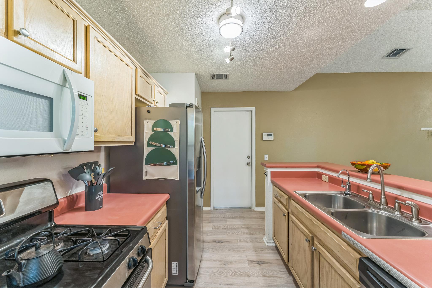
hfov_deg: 104.3
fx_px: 168
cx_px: 216
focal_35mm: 14
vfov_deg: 81.2
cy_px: 144
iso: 400
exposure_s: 1/10
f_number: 8
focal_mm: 14
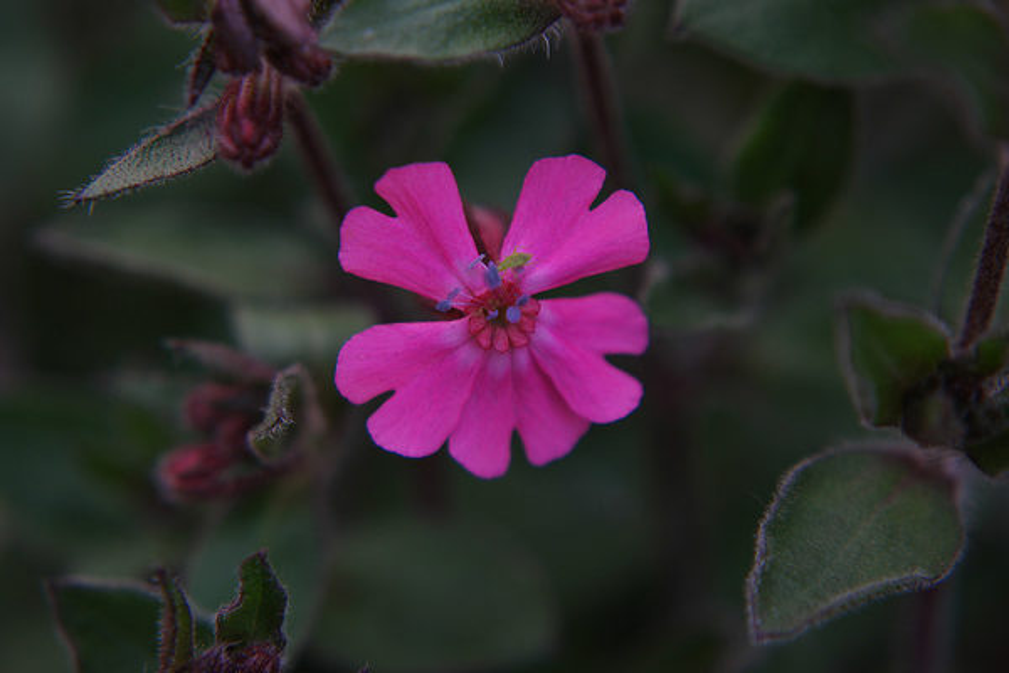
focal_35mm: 77
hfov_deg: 26.3
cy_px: 336
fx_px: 2158
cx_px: 504
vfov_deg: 17.7
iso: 200
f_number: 4.5
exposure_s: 1/60
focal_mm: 50
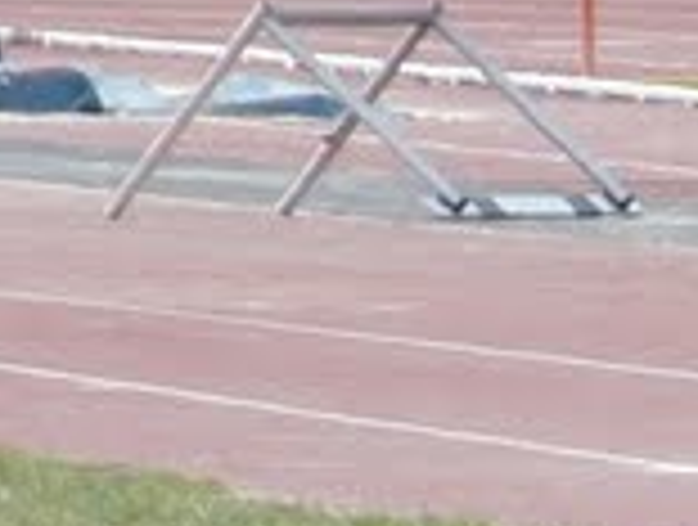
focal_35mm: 1654
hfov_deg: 1.2
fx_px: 33429
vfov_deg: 0.9
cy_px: 1133
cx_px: 1220
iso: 100
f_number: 4.5
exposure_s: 1/640
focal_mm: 44.4
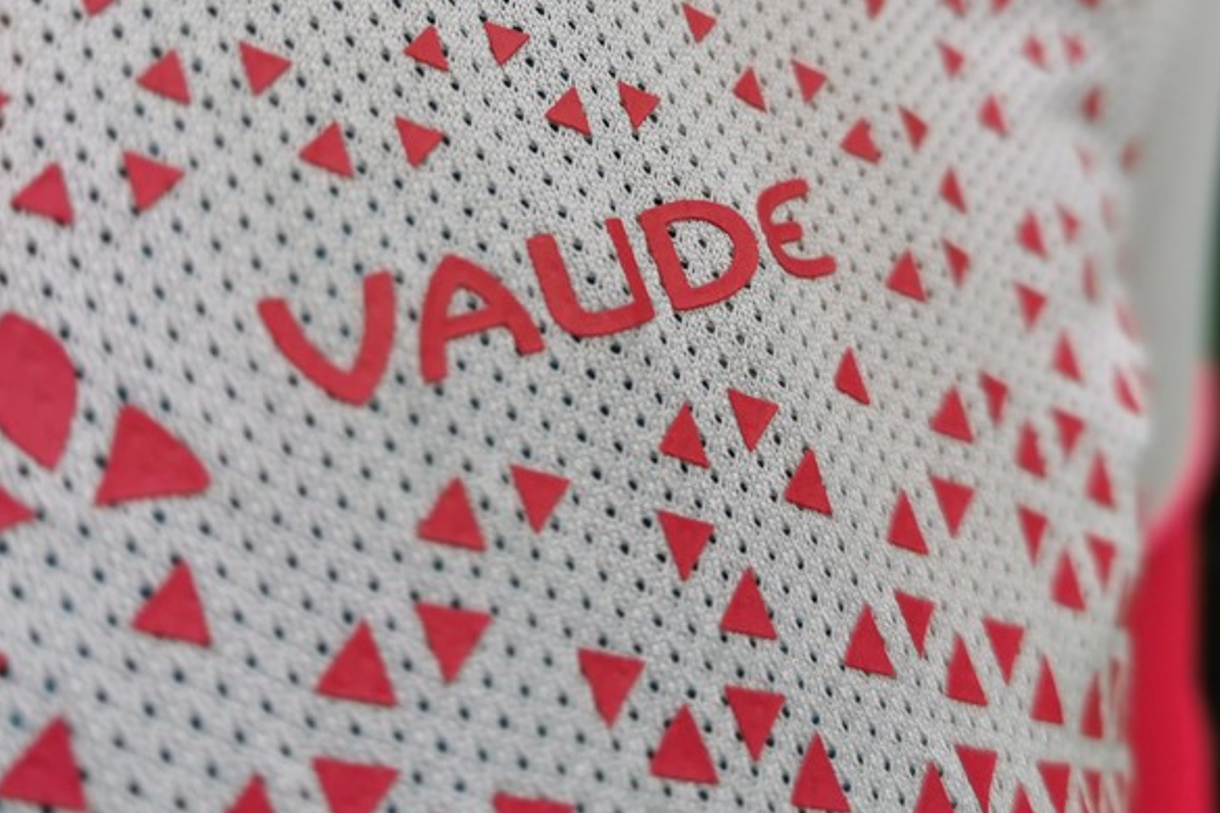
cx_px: 571
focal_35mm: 48
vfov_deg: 27.6
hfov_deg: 41.1
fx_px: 1627
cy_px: 186
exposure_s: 1/1942
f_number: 4
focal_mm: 5.56
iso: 50
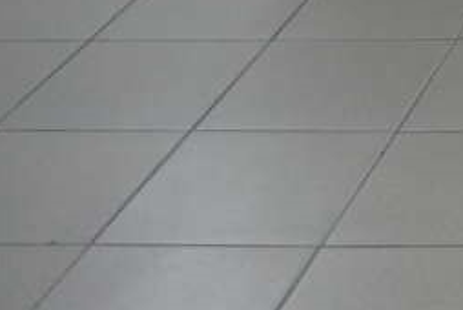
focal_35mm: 136
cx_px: 937
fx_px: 1753
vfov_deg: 9.7
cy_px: -216
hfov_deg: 13.0
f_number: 4
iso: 2500
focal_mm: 21
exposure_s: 1/160
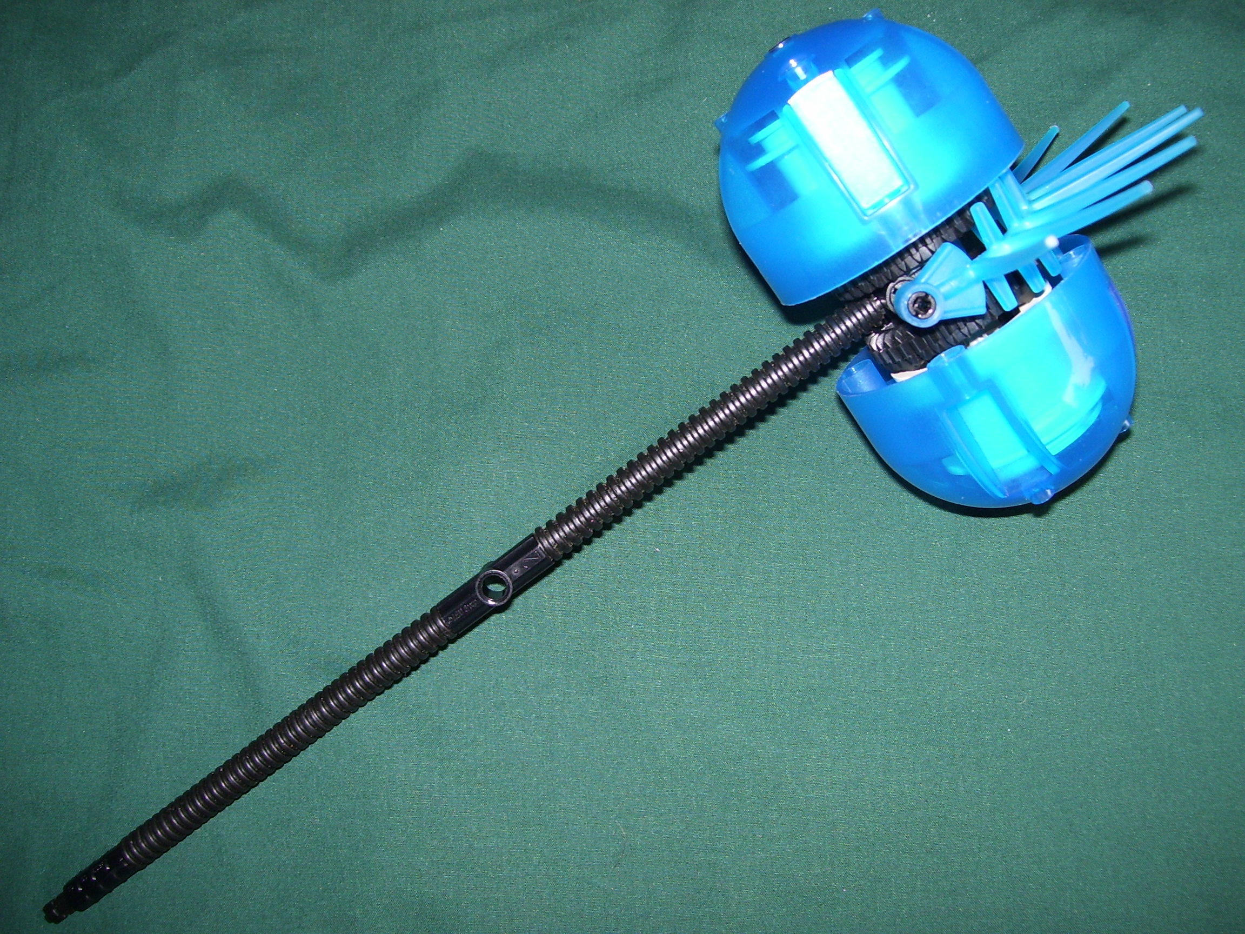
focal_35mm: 36
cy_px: 467
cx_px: 622
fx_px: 1295
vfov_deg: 39.7
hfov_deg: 51.4
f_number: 2.7
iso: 80
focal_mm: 6
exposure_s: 1/60
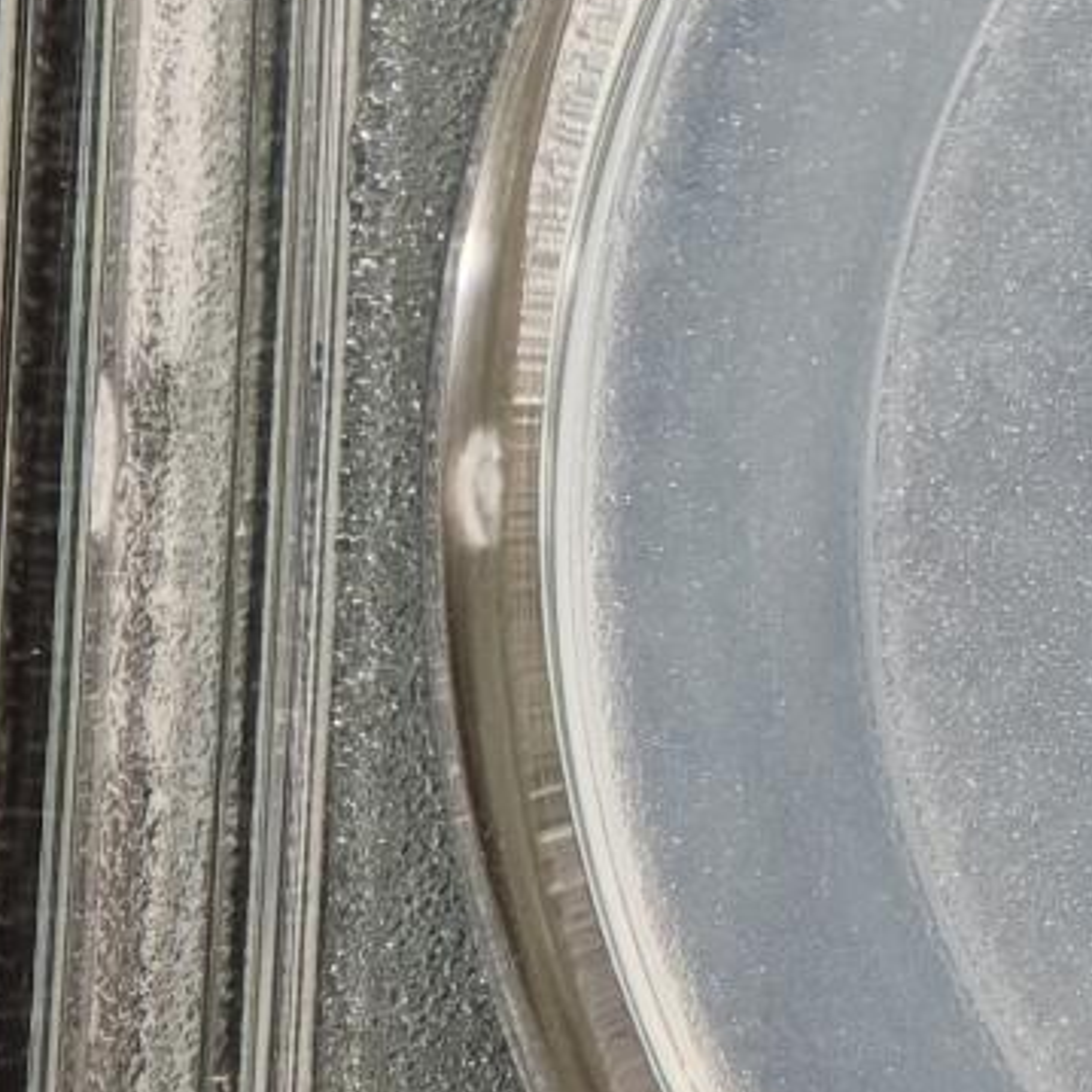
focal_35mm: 266
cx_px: 1962
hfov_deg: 6.4
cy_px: -85
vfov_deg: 6.6
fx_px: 9494
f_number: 2
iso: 640
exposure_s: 1/110
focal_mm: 9
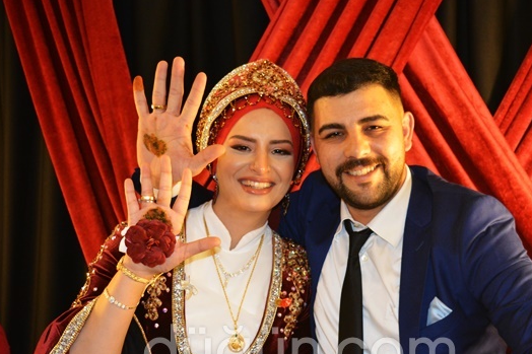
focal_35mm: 55
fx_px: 812
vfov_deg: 24.6
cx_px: 300
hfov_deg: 36.2
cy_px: 197
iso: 2500
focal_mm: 32
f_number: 4.5
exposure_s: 1/60
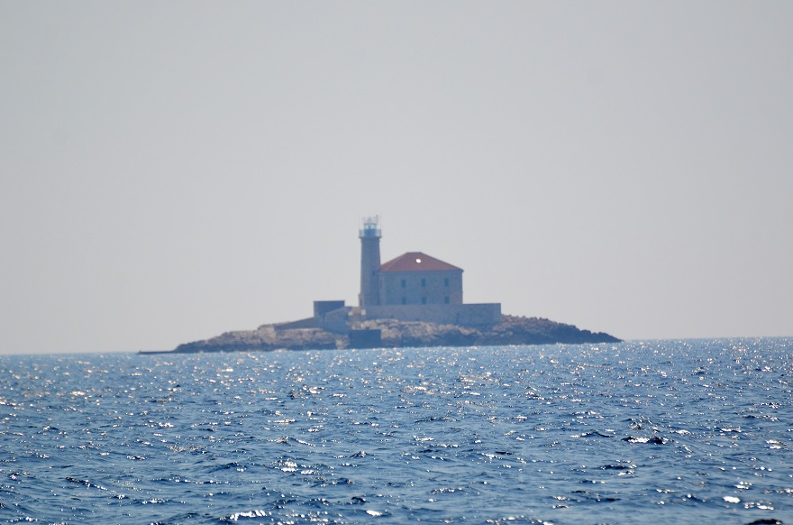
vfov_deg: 2.7
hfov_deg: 4.0
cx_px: 398
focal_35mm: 511
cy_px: 271
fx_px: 11228
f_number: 5.6
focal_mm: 300
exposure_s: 1/3200
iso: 400
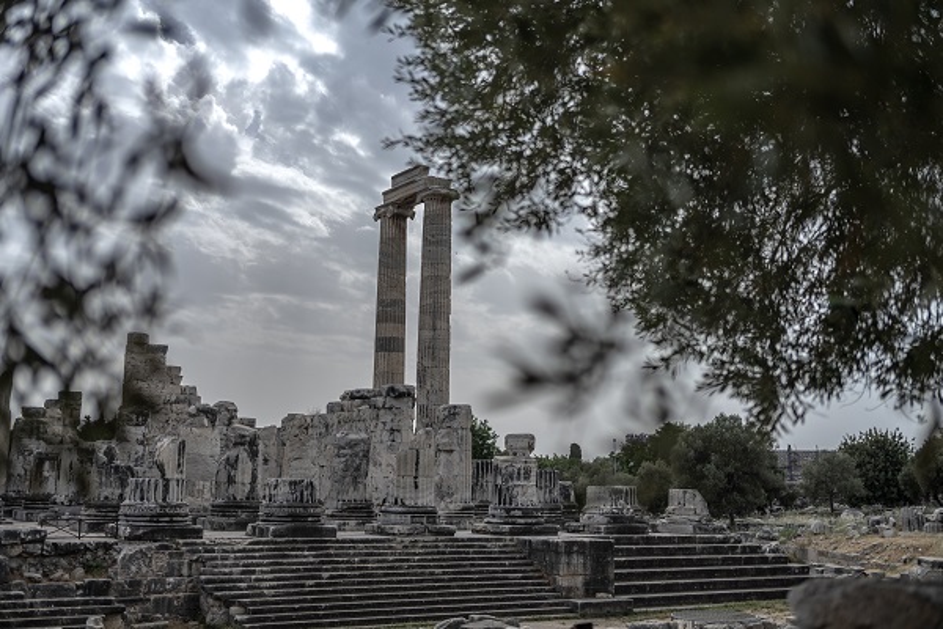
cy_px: 314
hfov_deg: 48.5
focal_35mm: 40
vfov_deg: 33.4
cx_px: 472
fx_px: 1048
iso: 100
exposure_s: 1/6400
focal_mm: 40
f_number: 2.2
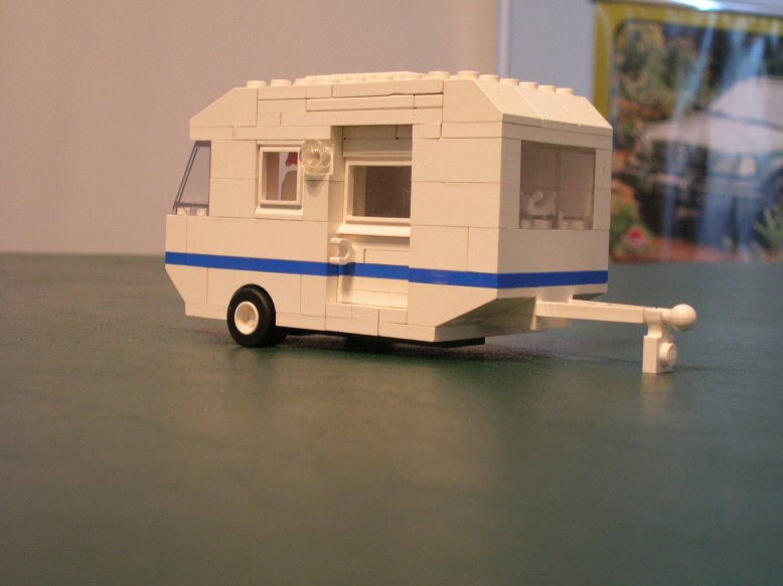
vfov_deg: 25.2
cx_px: 392
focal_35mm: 58
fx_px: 1312
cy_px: 293
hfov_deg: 33.2
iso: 148
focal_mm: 9.7
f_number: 3.5
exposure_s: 1/3.6
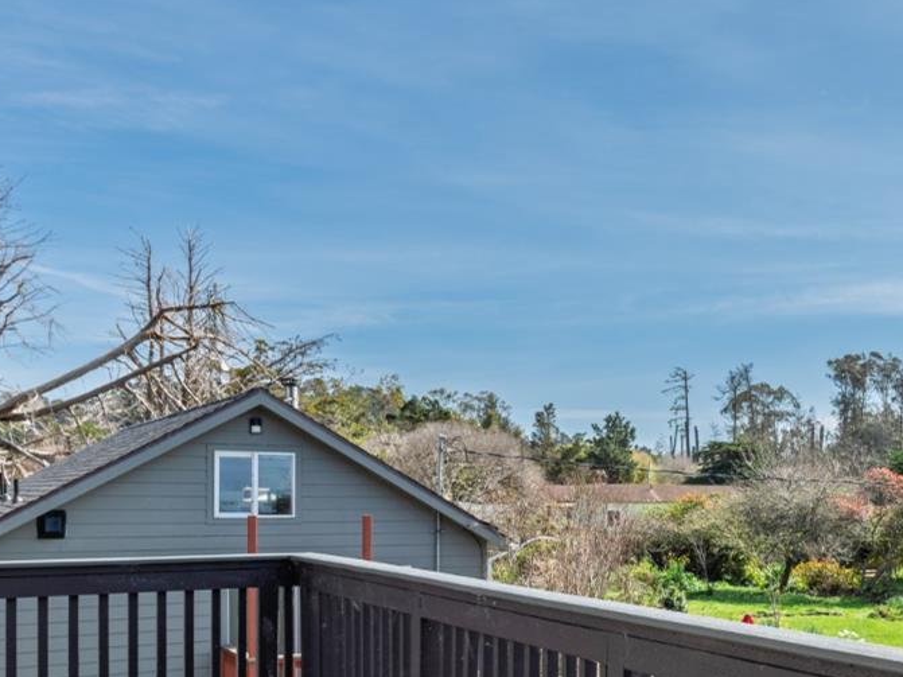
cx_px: 729
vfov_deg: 32.9
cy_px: 514
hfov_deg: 41.8
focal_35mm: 43
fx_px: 1122
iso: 200
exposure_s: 1/400
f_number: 8
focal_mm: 20
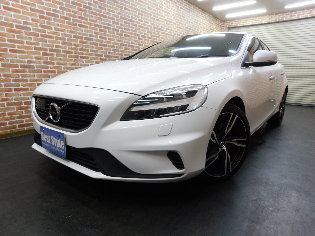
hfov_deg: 73.9
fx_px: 209
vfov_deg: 58.9
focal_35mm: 23
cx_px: 158
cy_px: 118
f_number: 3
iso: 200
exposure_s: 1/30
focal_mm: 4
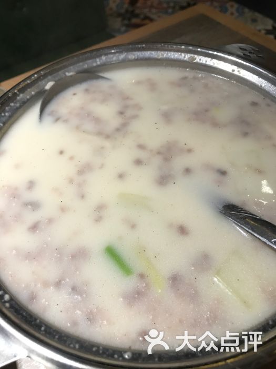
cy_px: 184
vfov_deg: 63.4
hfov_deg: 49.7
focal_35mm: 28
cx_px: 138
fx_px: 298
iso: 40
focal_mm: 3.99
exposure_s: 1/100
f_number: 1.8
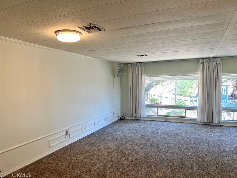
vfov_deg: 53.1
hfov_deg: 67.3
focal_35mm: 26
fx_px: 178
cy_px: 89
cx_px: 118
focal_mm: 5.7
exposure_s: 1/166
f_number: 1.5
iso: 50
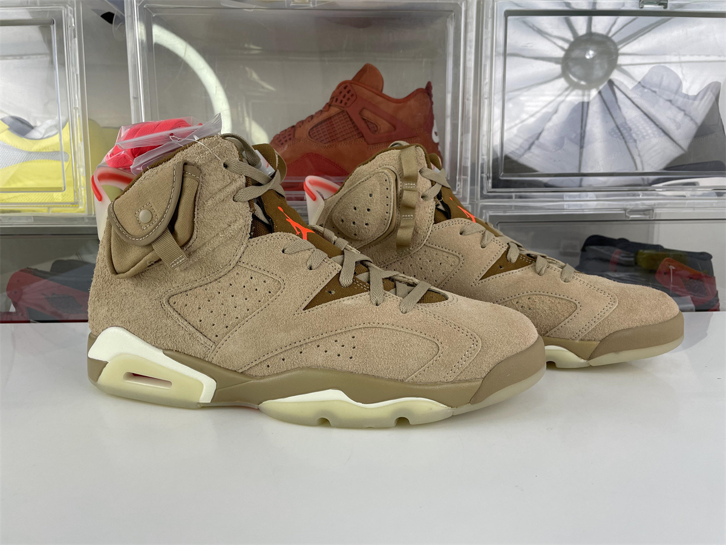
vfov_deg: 53.1
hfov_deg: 67.3
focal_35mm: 26
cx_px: 363
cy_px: 272
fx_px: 545
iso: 32
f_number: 1.6
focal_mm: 4.2
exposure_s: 1/207
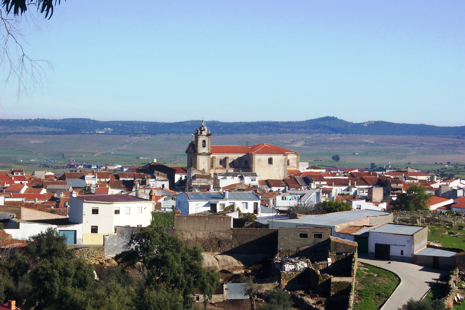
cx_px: 232
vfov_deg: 12.0
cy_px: 155
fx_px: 1472
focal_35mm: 114
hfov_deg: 17.9
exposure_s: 1/350
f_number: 8
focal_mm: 24
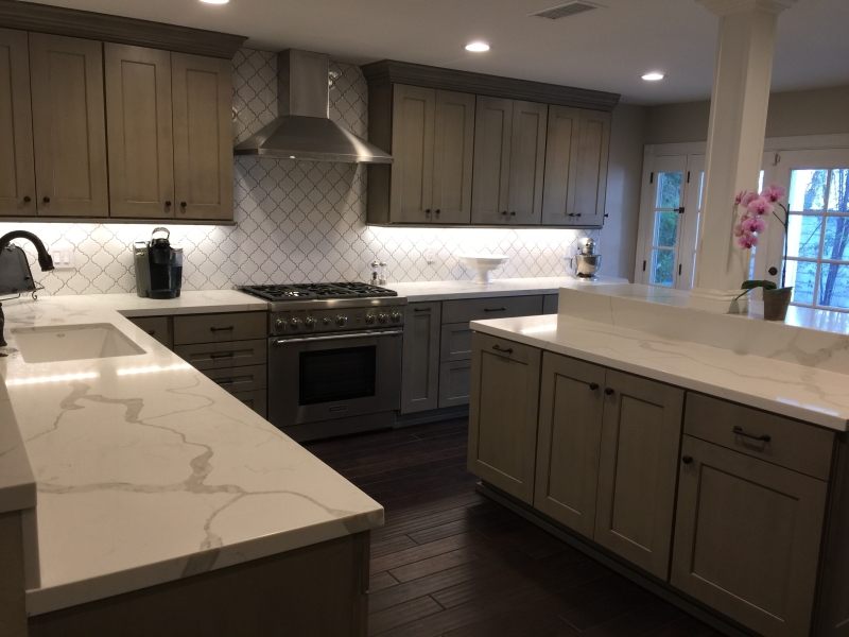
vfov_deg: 48.2
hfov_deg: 61.7
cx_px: 424
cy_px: 318
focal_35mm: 29
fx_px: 711
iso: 32
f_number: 2.2
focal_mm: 4.15
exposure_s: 1/30
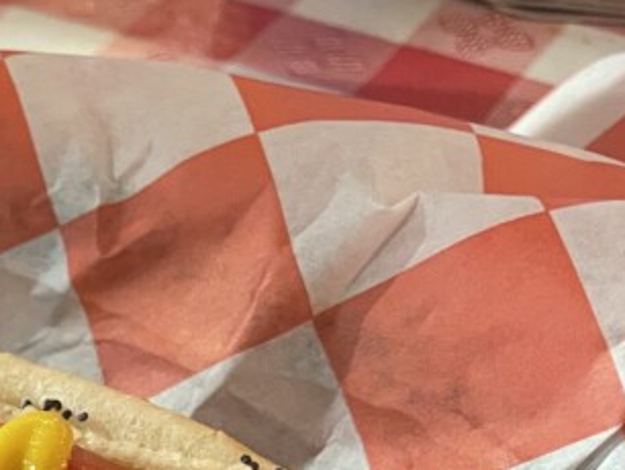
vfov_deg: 15.4
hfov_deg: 20.1
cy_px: 748
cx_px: -249
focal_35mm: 87
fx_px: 1572
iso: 500
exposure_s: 1/60
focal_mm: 4.2
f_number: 1.6
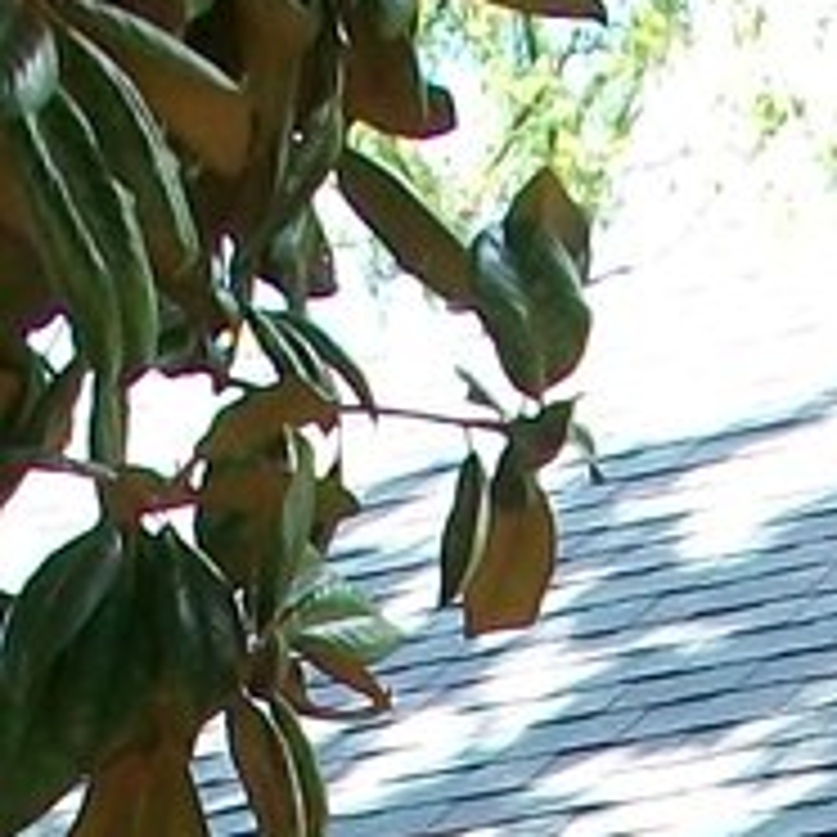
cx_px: 592
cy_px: 2324
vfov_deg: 6.6
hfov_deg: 7.2
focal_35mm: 244
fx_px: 6675
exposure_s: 1/200
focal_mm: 5.7
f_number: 2.8
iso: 80
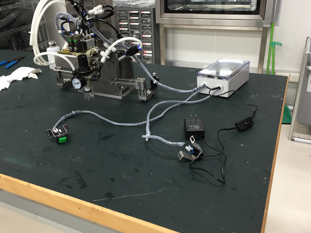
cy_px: 108
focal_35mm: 33
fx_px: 296
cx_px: 141
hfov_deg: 55.3
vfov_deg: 42.9
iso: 80
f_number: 2.2
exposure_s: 1/33
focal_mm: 4.15
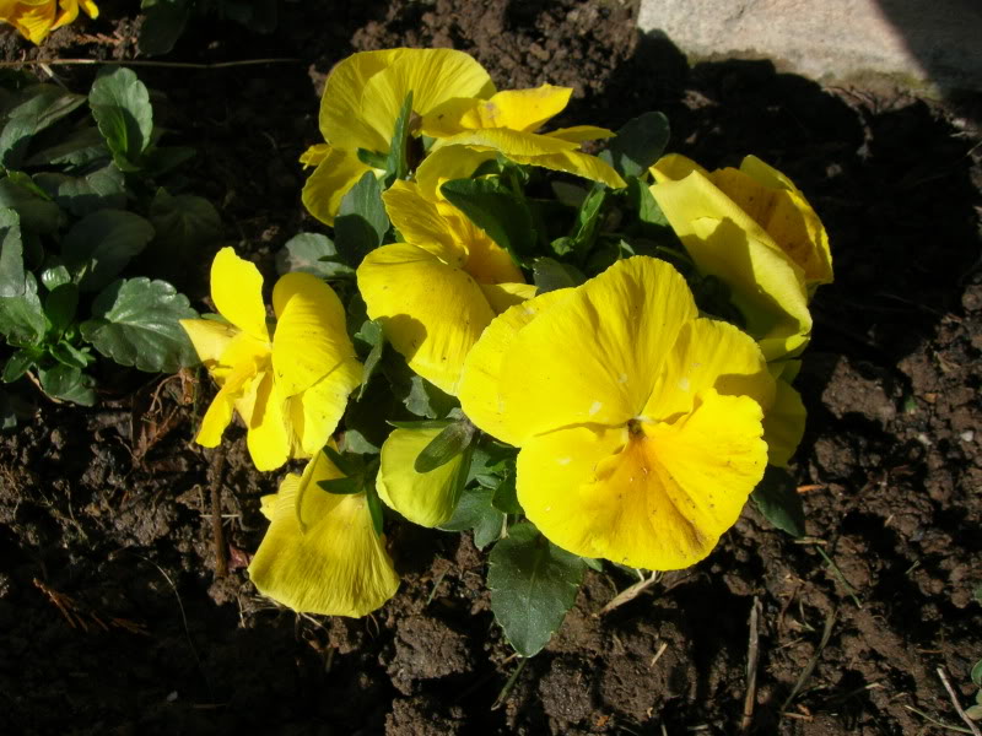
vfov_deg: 41.8
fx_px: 965
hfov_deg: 54.0
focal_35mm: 34
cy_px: 368
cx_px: 491
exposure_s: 1/423
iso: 50
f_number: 4.9
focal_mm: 5.7
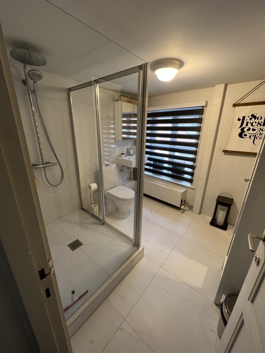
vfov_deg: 106.2
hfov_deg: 89.9
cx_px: 132
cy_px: 176
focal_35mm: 13
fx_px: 133
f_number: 1.8
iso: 200
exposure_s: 1/50
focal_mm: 1.57
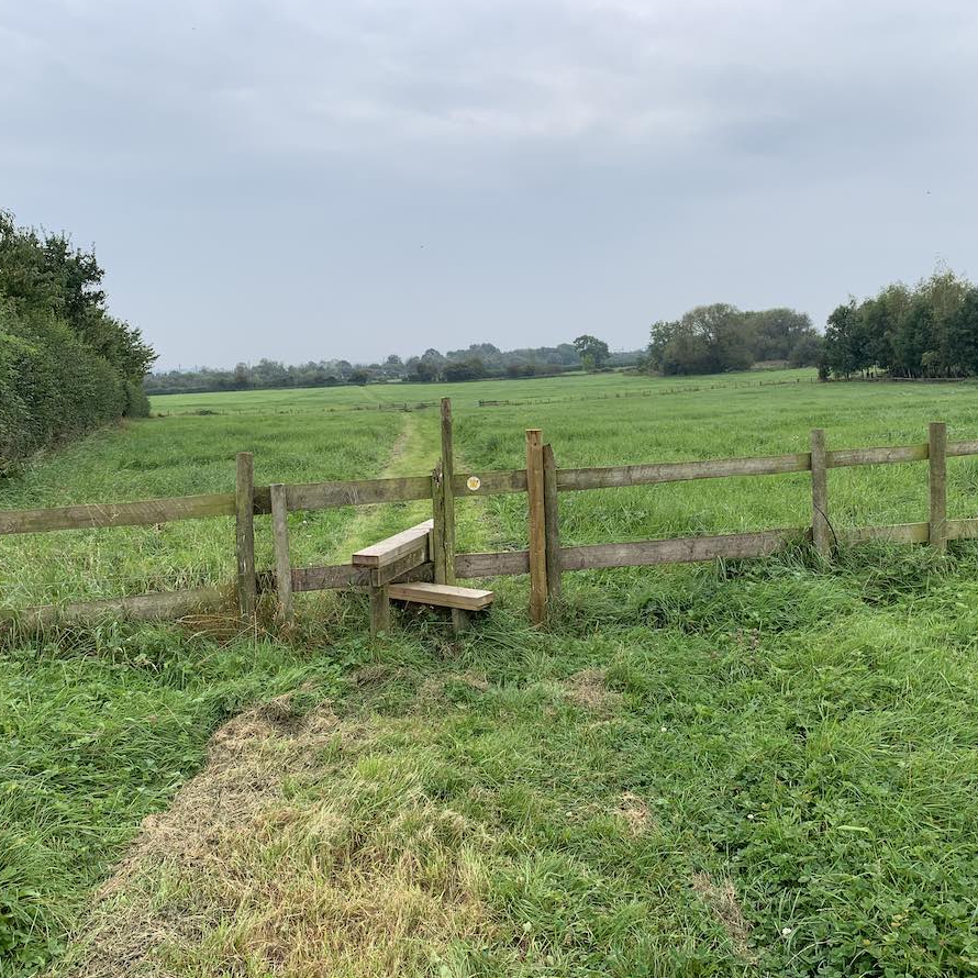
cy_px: 489
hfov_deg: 52.5
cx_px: 491
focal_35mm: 31
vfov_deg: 52.5
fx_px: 991
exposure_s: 1/849
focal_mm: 4.25
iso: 25
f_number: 1.8
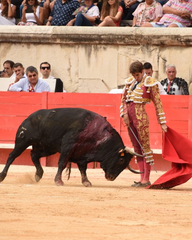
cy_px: 120
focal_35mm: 424
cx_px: 133
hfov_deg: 3.6
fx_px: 3013
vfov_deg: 4.6
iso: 400
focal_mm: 300
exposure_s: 1/800
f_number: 7.1
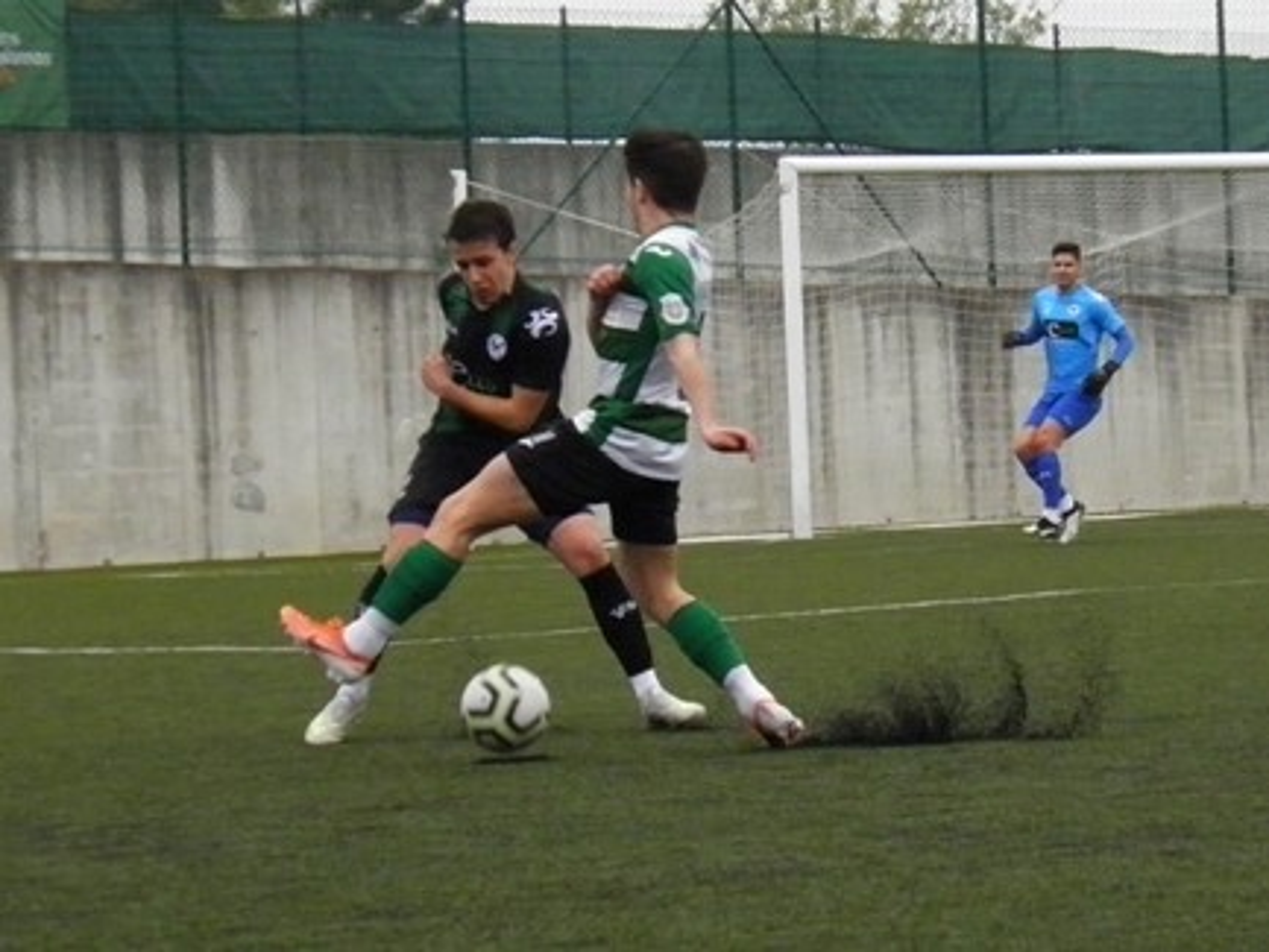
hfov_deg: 23.3
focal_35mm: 84
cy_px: 476
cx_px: 634
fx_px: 3080
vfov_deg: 17.6
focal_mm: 15.2
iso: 250
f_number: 3.9
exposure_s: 1/640
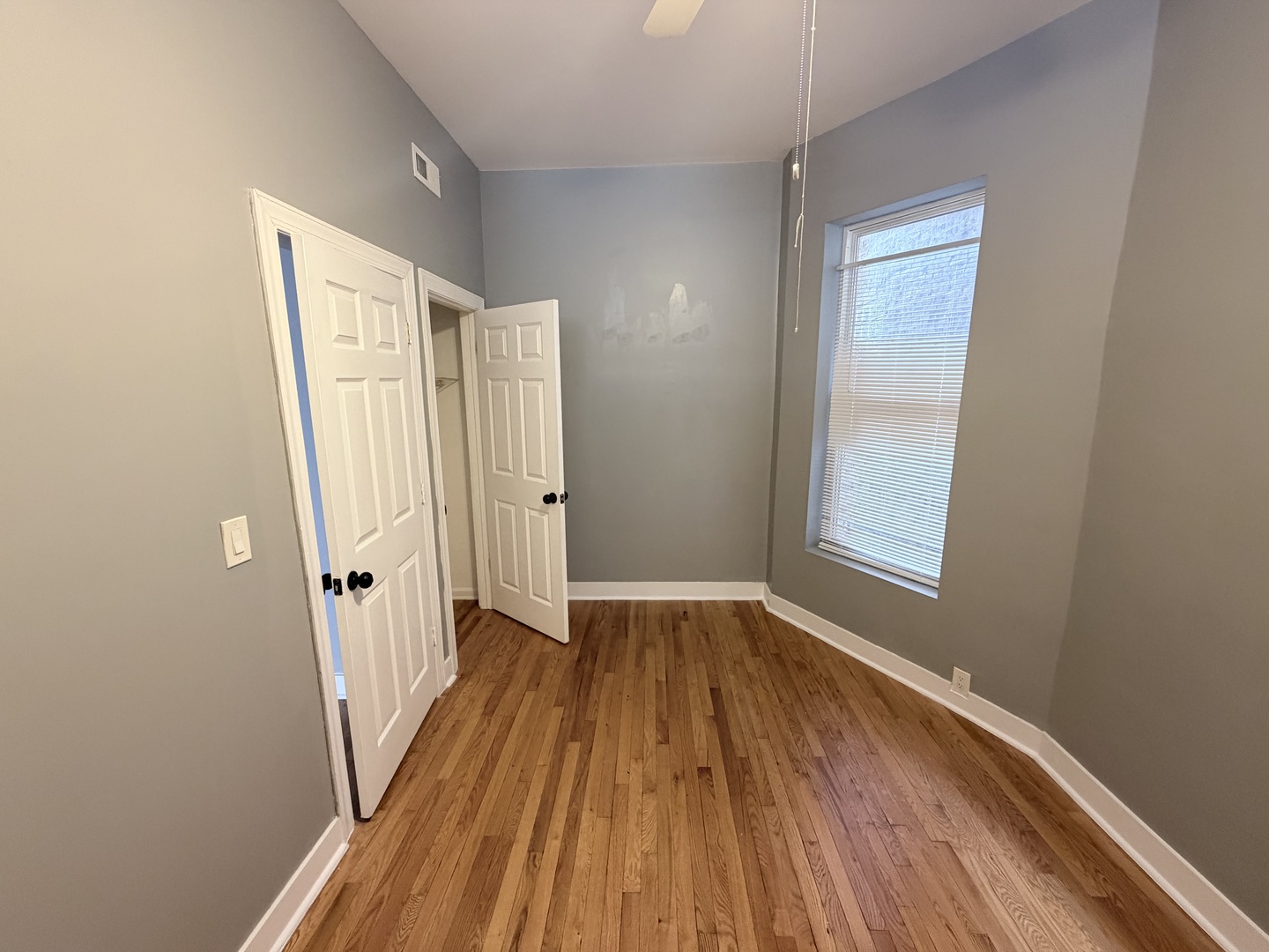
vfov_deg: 85.7
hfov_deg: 102.1
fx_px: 513
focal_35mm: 14
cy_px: 476
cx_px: 634
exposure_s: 1/60
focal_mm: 2.22
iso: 320
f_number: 2.2
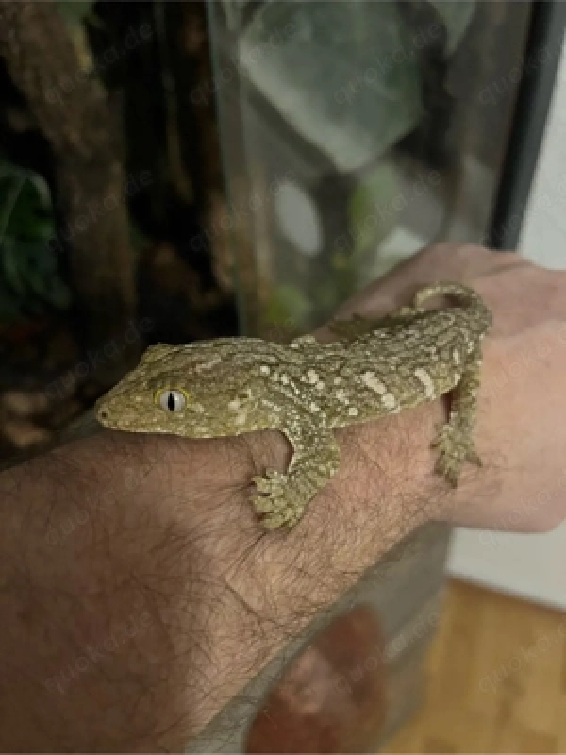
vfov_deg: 67.3
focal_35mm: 26
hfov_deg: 53.1
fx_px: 567
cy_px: 378
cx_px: 283
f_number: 1.6
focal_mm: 5.1
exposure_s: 1/25
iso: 640
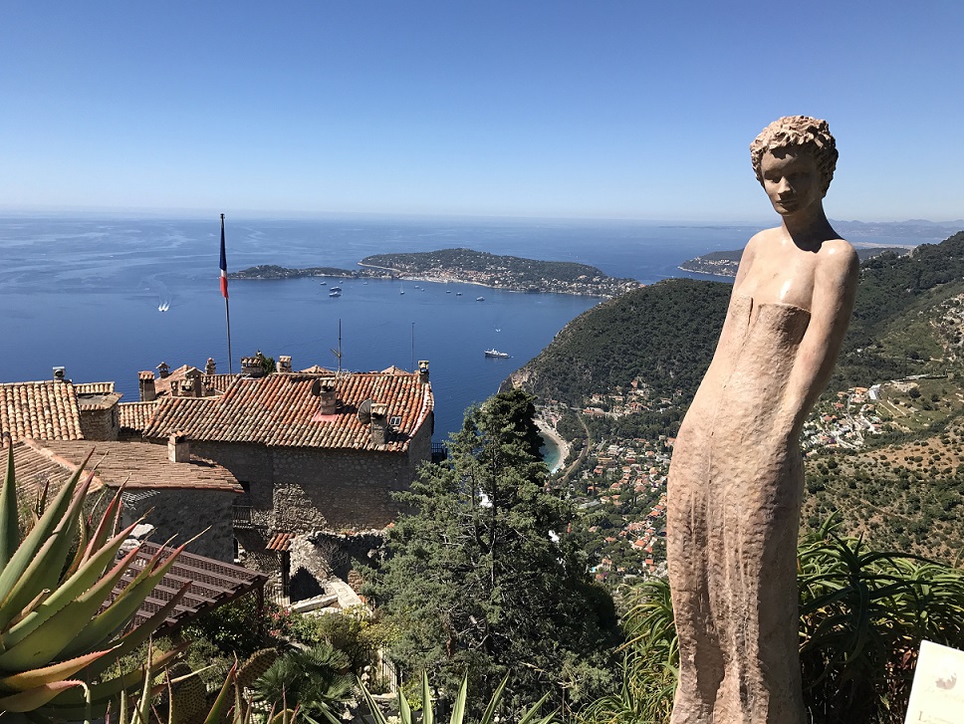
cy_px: 362
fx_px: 780
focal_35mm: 28
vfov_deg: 49.8
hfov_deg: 63.4
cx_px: 482
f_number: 1.8
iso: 20
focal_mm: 3.99
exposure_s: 1/2591
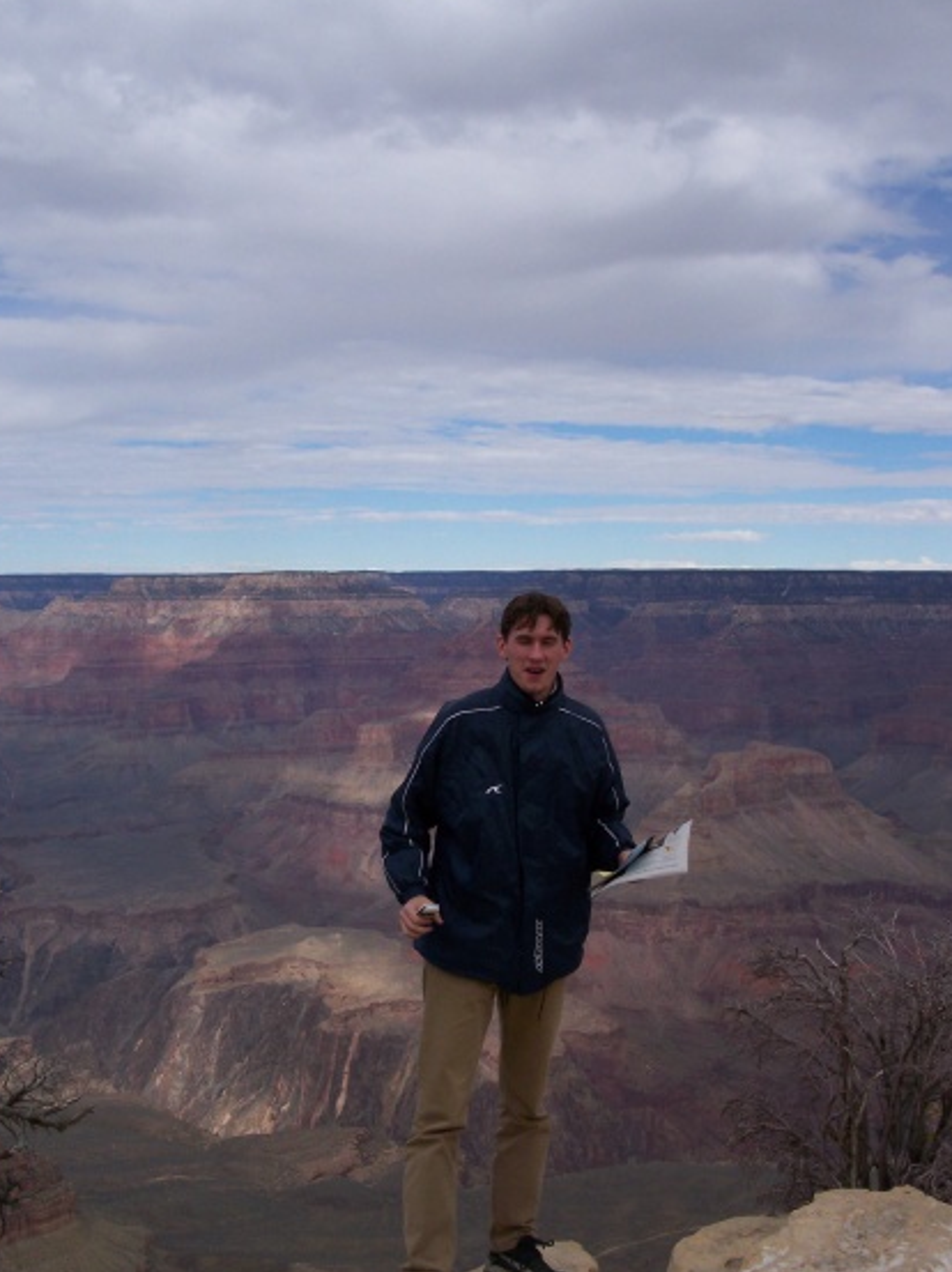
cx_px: 516
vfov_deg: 42.9
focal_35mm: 44
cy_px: 706
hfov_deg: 32.8
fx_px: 1615
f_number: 4.8
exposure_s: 1/1000
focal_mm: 8
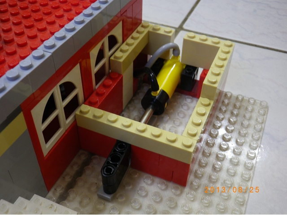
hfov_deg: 45.8
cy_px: 108
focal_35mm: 41
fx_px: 340
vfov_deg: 35.1
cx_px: 144
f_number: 3.9
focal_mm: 7.3
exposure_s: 1/4
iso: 100
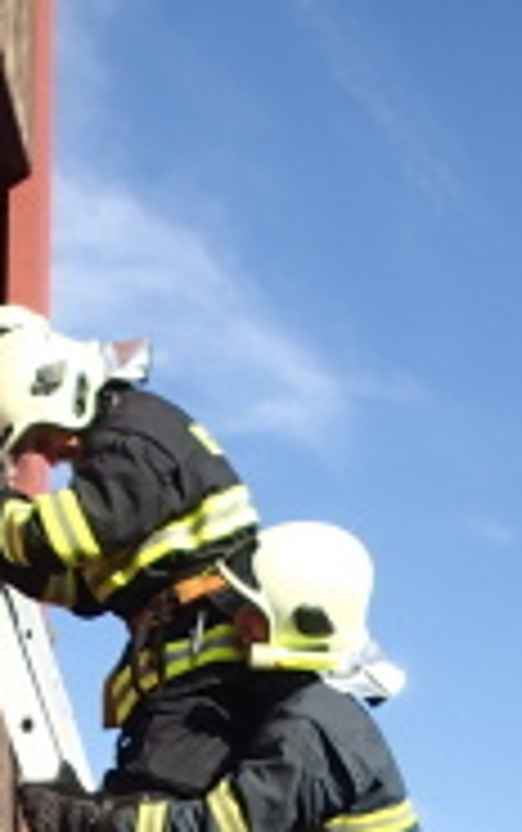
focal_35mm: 86
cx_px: 198
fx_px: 1953
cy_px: 1169
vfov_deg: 21.1
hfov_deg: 15.2
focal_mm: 4.5
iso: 100
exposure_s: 1/2000
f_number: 2
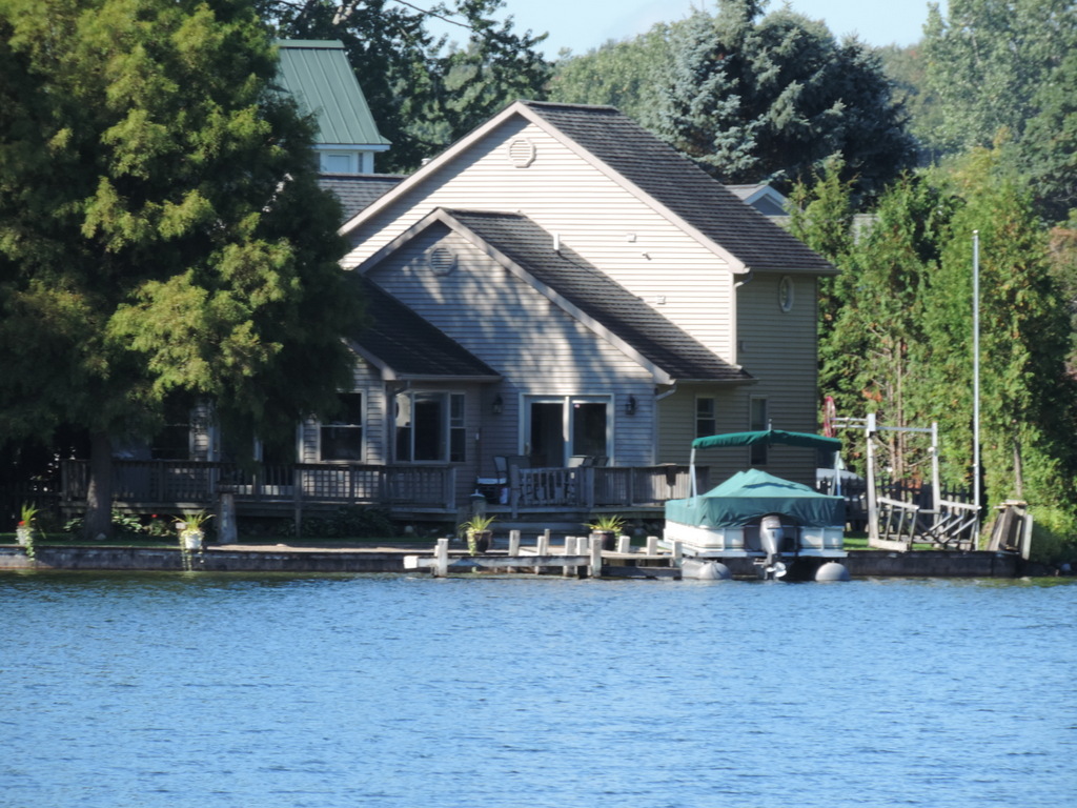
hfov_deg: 4.6
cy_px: 404
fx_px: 13534
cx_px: 538
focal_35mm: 435
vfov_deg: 3.4
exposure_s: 1/250
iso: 110
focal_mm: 77.5
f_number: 4.9
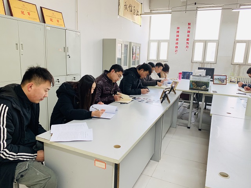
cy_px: 94
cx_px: 126
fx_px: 189
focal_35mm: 26
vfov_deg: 53.1
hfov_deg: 67.3
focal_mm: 4.25
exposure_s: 1/50
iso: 50
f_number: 1.8
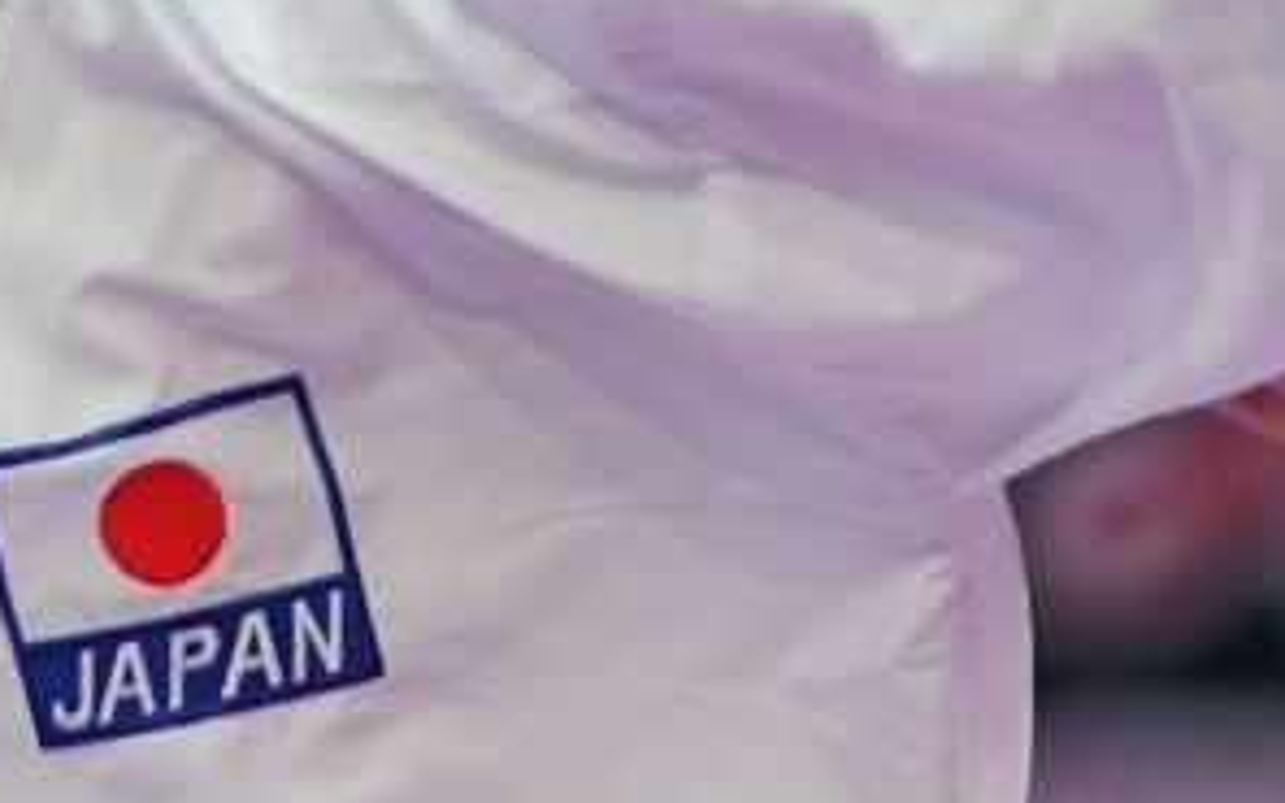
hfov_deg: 1.9
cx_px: 586
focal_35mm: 1128
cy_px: 260
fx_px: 39503
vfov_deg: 1.2
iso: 1600
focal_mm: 182
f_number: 2.8
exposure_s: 1/1000
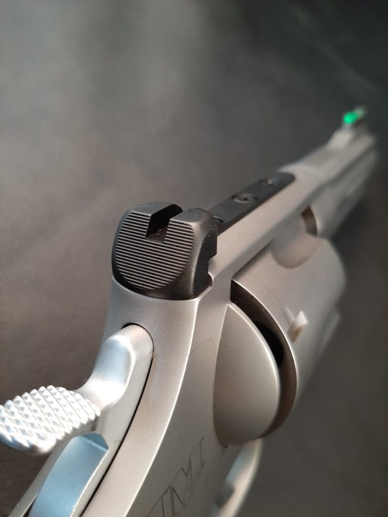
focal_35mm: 26
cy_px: 258
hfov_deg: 53.1
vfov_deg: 67.3
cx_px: 194
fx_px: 389
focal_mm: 3.93
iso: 200
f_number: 1.7
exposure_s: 1/24
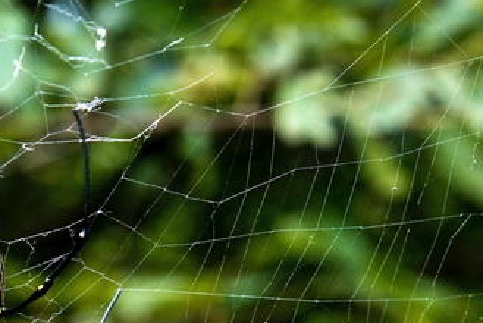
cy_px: 302
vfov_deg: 7.1
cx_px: 2
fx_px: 2592
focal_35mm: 193
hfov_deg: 10.6
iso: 1250
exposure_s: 1/125
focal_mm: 60
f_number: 7.1
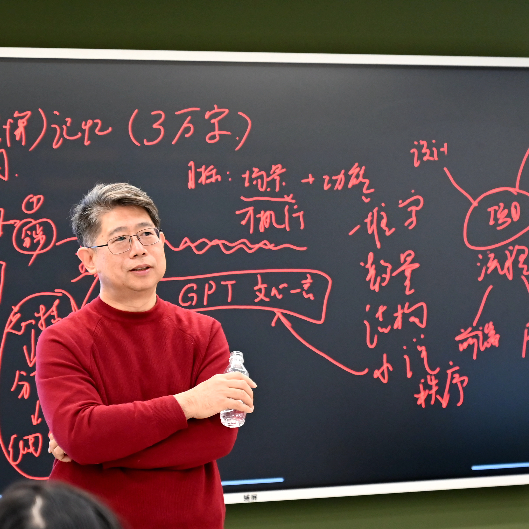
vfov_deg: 11.8
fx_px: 2559
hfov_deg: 11.7
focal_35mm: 148
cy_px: 316
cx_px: 480
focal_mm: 70
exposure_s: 1/125
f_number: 4
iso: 1400
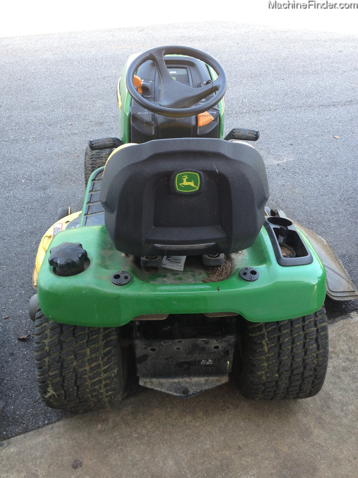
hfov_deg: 40.7
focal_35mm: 35
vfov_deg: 52.6
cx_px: 179
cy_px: 239
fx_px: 483
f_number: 2.4
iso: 80
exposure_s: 1/120
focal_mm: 4.28
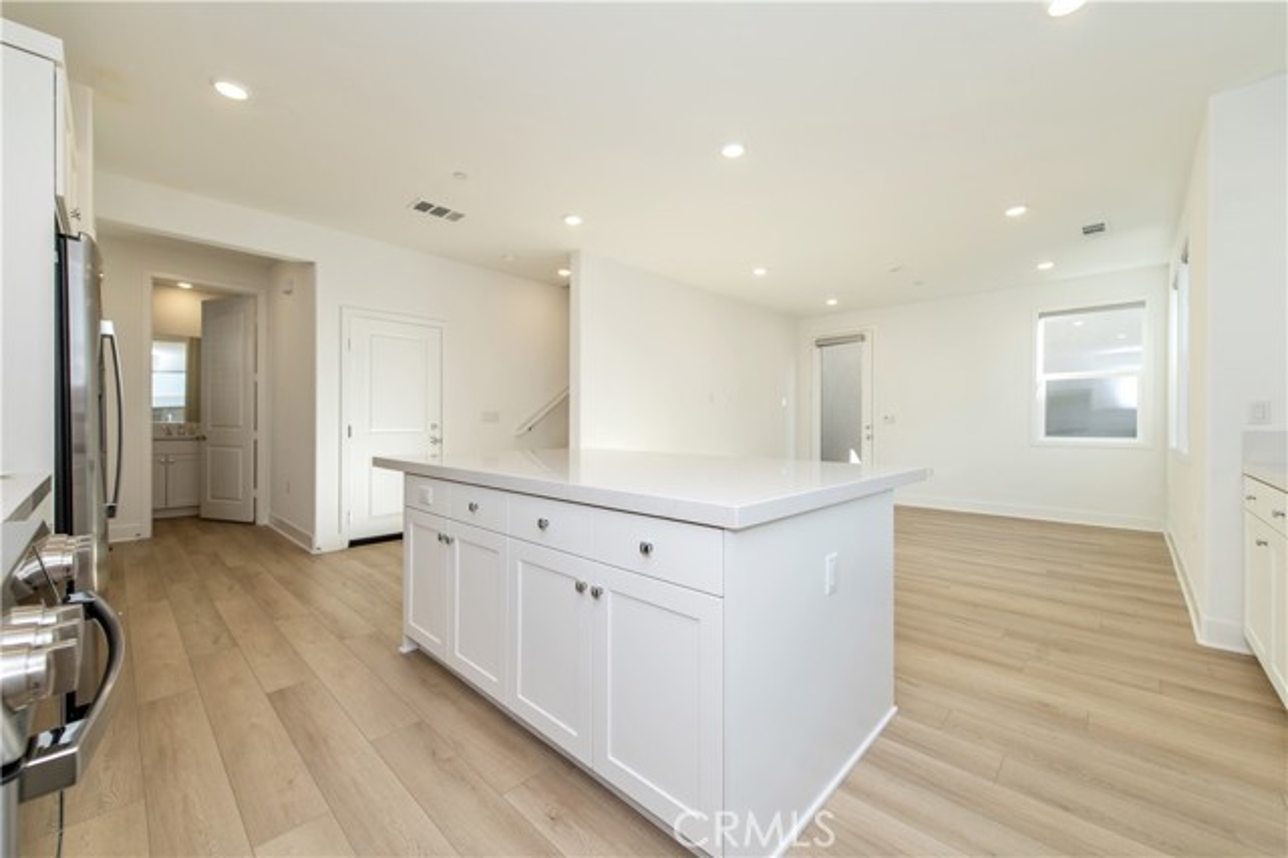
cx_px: 644
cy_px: 429
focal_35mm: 14
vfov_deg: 81.1
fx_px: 501
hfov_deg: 104.3
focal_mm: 14
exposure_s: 1/100
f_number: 5
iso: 200
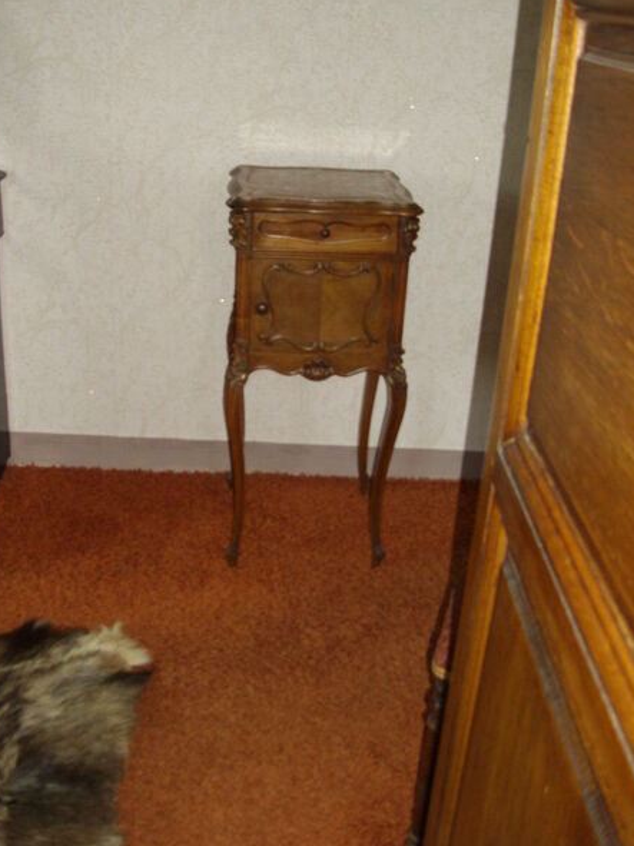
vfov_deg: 47.8
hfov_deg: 36.8
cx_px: 302
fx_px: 953
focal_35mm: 39
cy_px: 399
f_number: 2.7
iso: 160
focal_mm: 6
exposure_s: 1/50
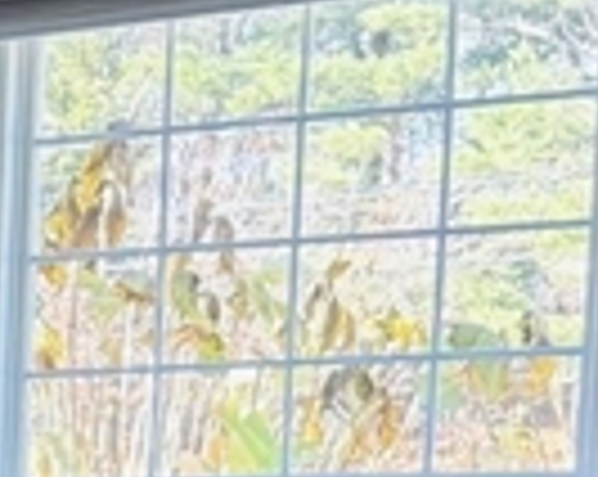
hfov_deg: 9.6
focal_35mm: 181
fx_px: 3199
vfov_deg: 7.9
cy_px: 1102
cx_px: -760
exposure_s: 1/60
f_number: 1.78
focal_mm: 6.76
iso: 125
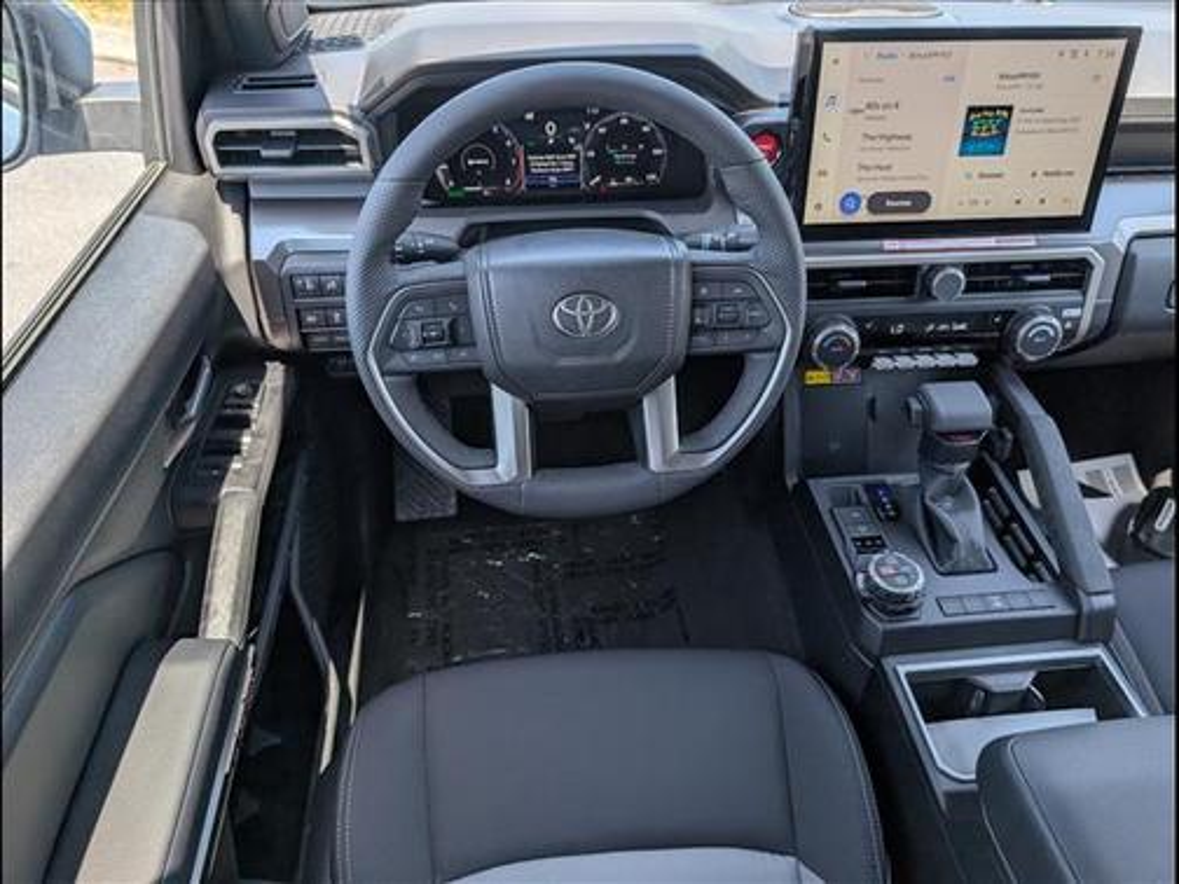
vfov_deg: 56.8
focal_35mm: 24
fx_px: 817
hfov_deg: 71.6
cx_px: 590
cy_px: 442
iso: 52
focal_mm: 6.9
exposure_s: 1/312
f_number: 1.68
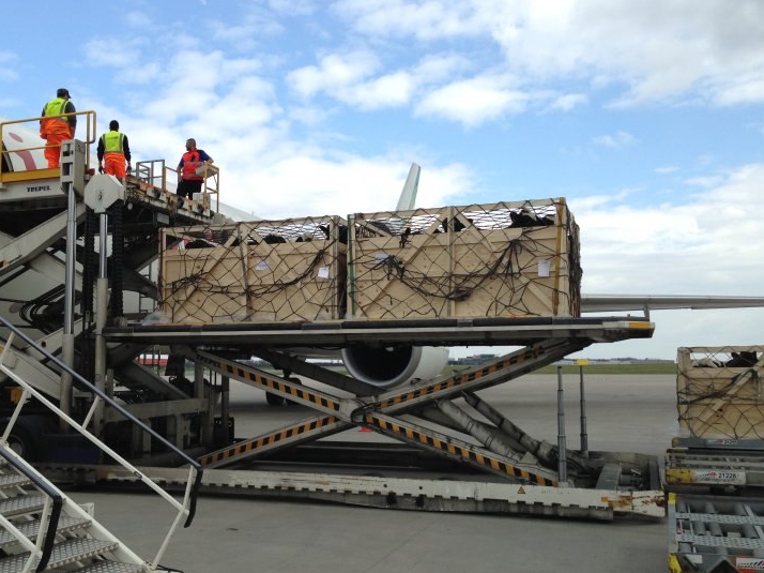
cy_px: 310
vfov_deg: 38.6
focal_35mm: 37
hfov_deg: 50.1
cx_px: 348
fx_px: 816
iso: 50
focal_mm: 4.13
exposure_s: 1/834
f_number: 2.4
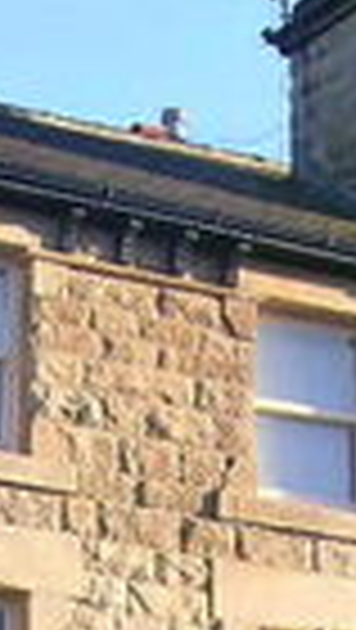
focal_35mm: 169
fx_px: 2829
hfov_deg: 7.2
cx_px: 32
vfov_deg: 12.0
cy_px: 1037
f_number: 4.1
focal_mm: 6.5
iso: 50
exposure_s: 1/129
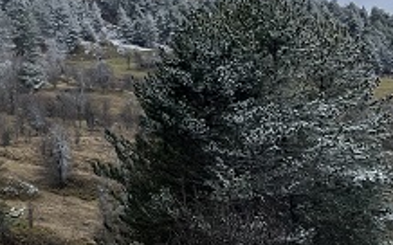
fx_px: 814
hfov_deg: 24.1
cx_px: -105
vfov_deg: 16.8
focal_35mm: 76
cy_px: 4
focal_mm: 5.1
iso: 50
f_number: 1.6
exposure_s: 1/2137
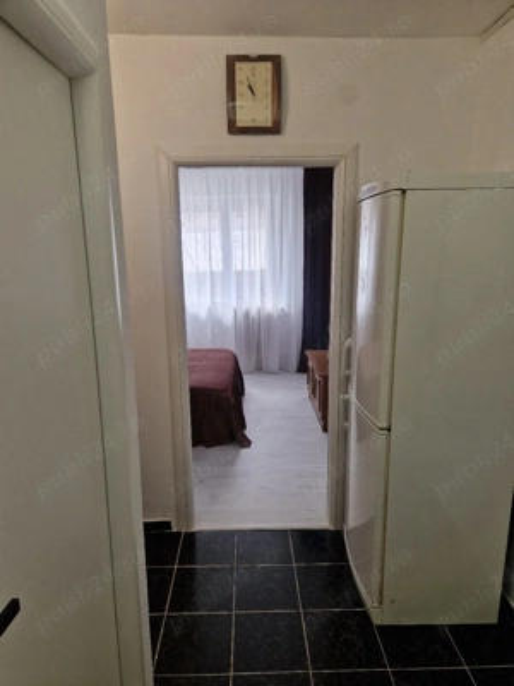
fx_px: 455
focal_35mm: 23
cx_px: 257
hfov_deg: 58.9
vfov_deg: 73.9
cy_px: 343
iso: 100
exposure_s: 1/182
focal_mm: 5.4
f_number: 1.8
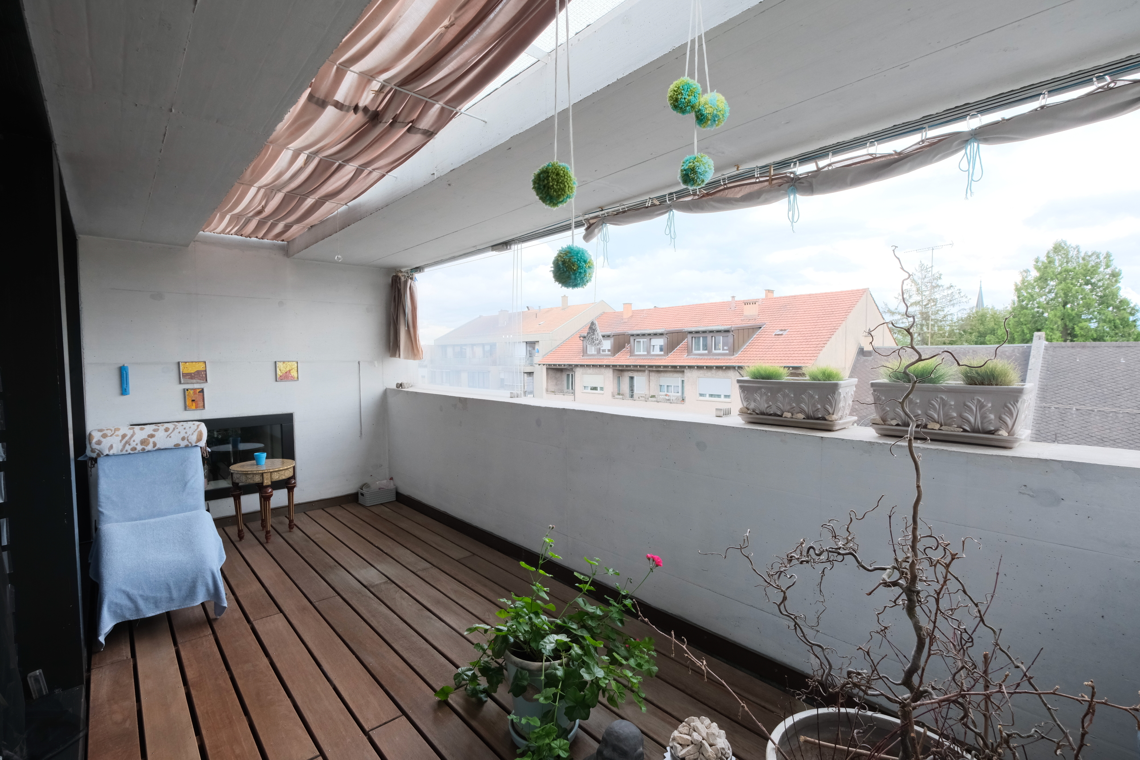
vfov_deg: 77.3
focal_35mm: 15
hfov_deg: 100.4
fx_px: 475
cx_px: 570
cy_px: 380
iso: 1600
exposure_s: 1/250
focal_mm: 10
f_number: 5.6
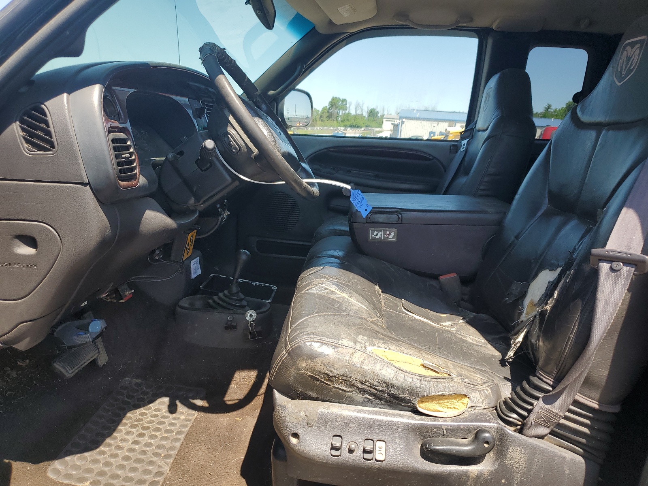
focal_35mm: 26
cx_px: 324
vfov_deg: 53.1
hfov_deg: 67.3
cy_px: 243
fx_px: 487
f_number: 1.5
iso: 50
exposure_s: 1/1111
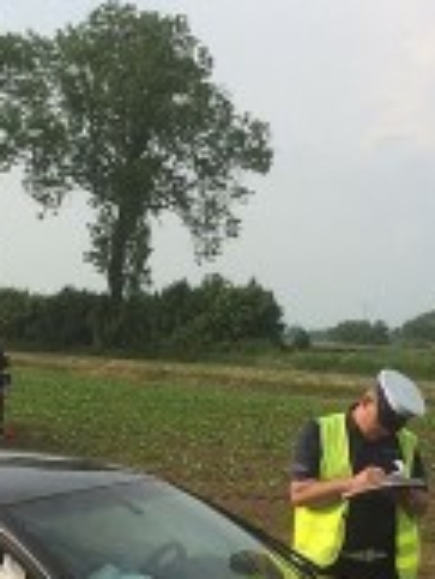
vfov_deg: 26.4
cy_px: 478
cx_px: 158
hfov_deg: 20.4
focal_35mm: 72
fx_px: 1205
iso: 32
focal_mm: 4.15
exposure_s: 1/2564
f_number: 2.2
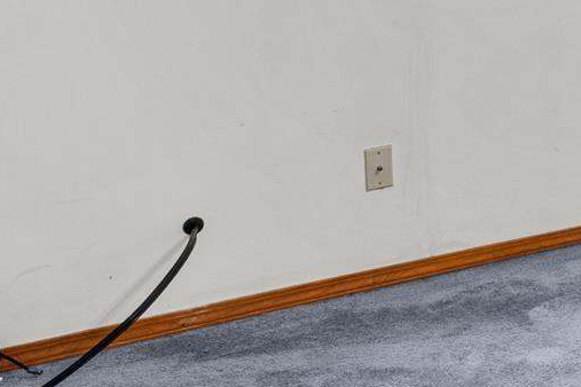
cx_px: 972
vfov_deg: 17.0
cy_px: -155
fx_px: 1194
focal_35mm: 74
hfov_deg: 21.0
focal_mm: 10
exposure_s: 1.3
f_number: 9
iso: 200
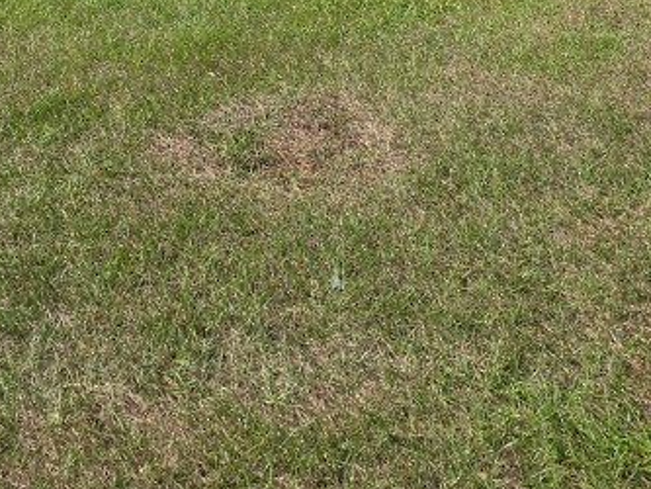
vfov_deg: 28.5
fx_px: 753
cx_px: 166
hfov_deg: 45.2
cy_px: -168
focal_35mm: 40
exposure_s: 1/2000
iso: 40
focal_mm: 2.2
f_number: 1.9
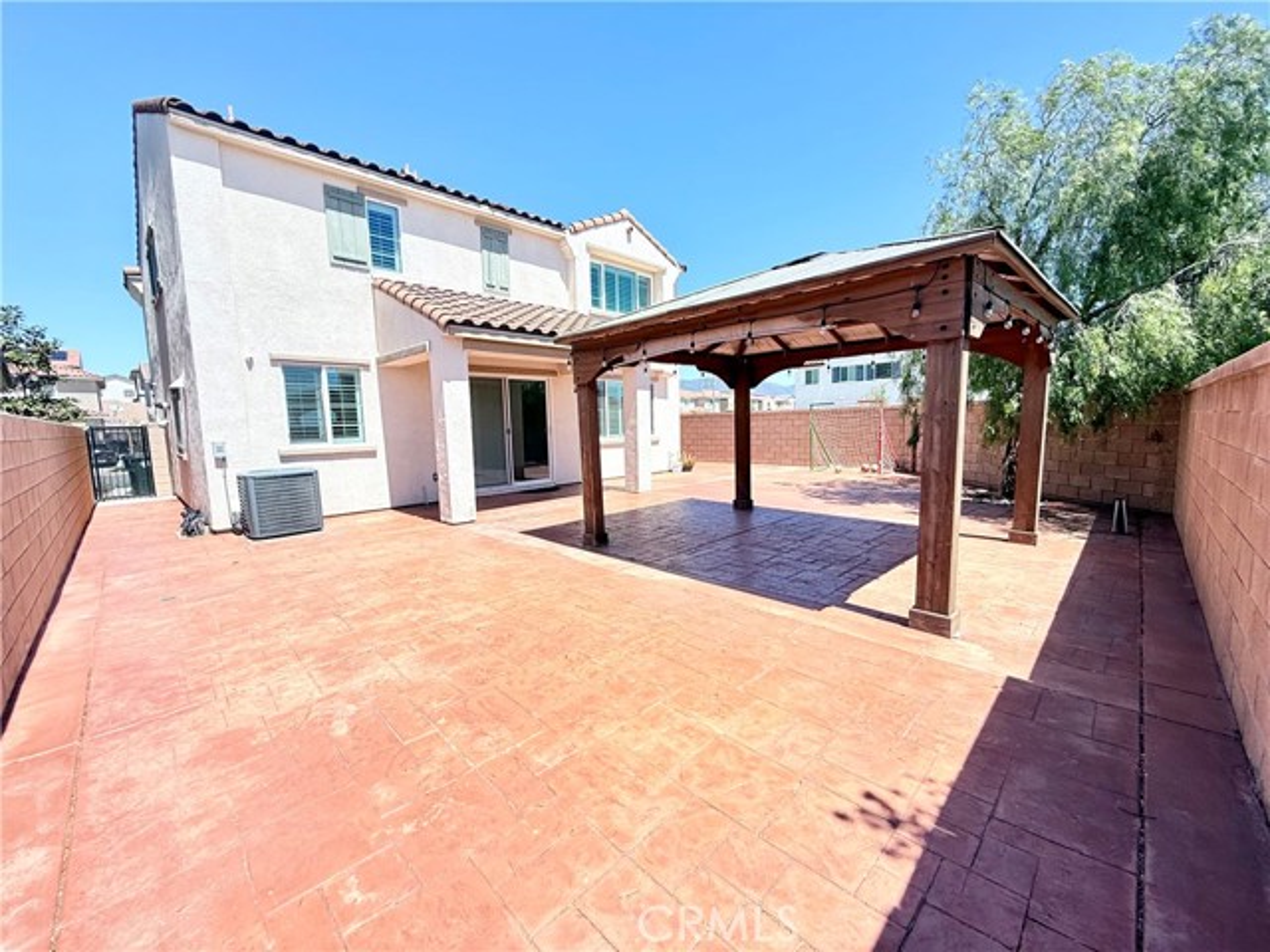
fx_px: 514
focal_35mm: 14
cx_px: 635
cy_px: 476
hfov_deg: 102.1
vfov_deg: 85.7
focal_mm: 2.22
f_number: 2.2
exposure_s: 1/1017
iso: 50
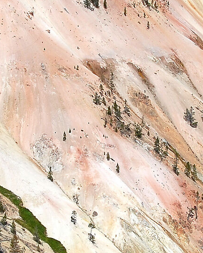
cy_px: 157
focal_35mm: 125
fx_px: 938
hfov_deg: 12.3
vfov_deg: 15.4
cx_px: 129
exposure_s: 1/160
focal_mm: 20
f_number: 8
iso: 100
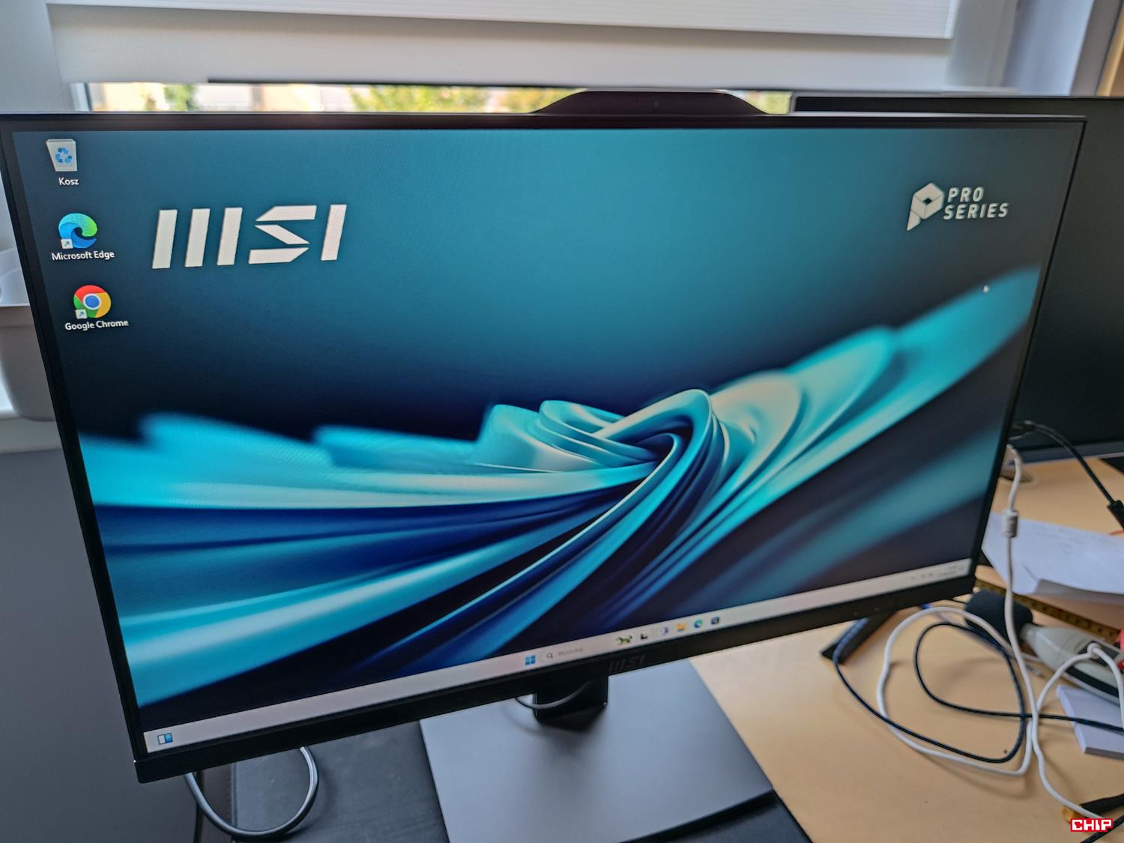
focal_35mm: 24
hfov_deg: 71.6
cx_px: 562
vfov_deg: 56.8
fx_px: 779
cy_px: 422
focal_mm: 6.78
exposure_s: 1/30
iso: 400
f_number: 1.85
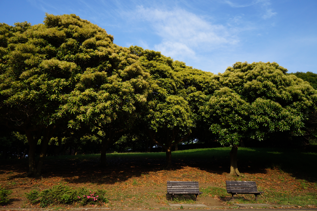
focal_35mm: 24
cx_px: 158
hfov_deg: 73.8
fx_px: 211
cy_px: 106
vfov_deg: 53.0
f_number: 8
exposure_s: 1/400
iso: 200
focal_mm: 16
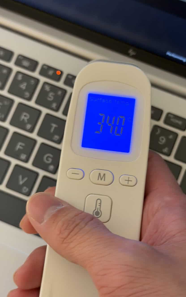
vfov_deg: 39.6
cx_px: 94
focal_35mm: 51
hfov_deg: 25.3
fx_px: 414
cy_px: 149
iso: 200
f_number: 1.8
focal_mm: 6.8
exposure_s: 1/40
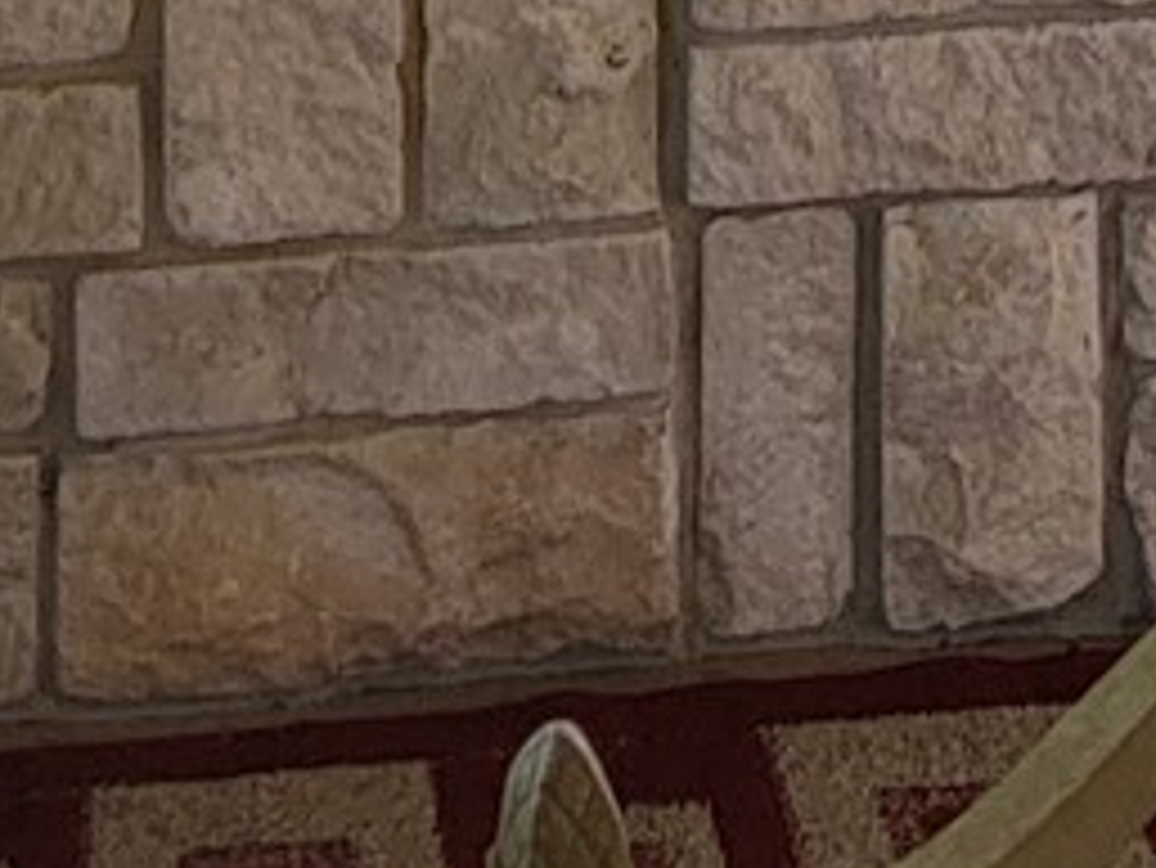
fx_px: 3241
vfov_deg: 10.0
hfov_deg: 20.2
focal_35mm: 97
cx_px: 454
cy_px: -1952
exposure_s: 1/154
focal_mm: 2.2
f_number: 2.2
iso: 50
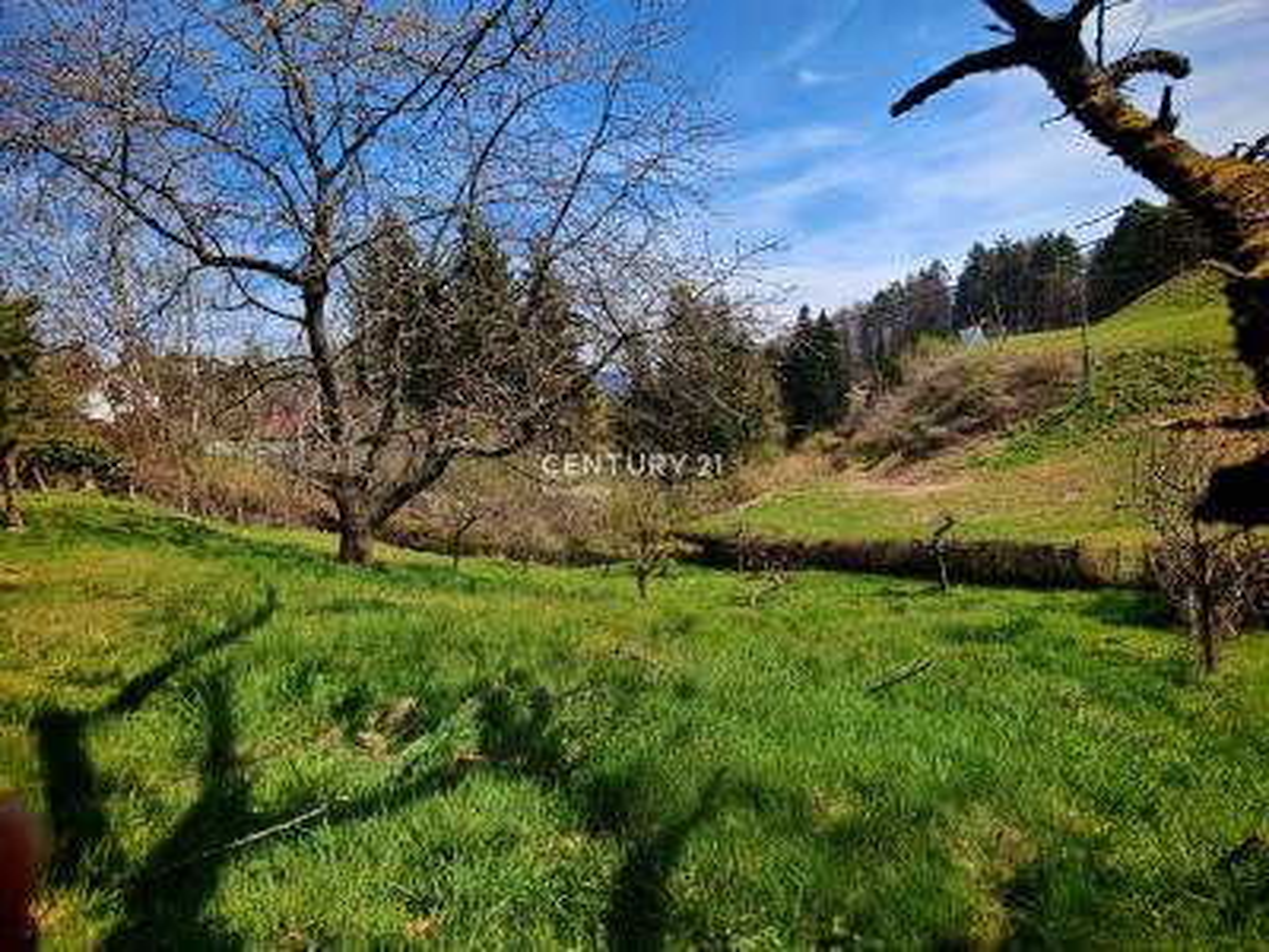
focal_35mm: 17
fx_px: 623
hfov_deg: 91.0
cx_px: 634
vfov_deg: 74.7
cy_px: 476
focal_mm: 1.82
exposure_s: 1/950
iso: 50
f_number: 2
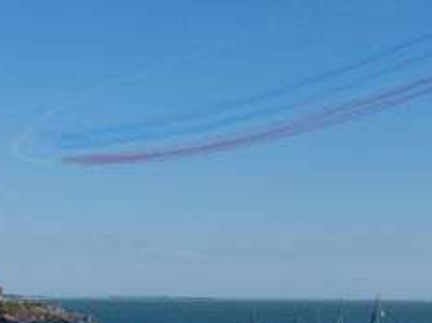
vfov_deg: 14.3
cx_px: 428
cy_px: 197
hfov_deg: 18.6
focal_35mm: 103
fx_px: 1284
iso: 100
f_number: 4
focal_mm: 8.7
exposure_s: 1/1600
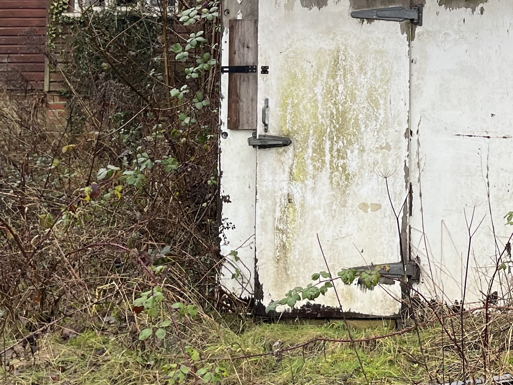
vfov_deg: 20.7
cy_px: 18
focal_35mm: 69
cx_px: 586
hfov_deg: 25.7
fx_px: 1022
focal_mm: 5.1
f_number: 1.6
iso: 64
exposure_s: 1/121
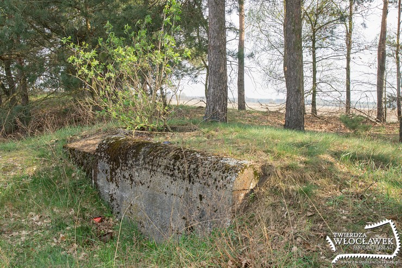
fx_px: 435
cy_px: 134
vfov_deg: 34.2
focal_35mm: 39
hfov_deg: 49.6
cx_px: 201
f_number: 8
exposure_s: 1/80
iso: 400
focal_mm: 26
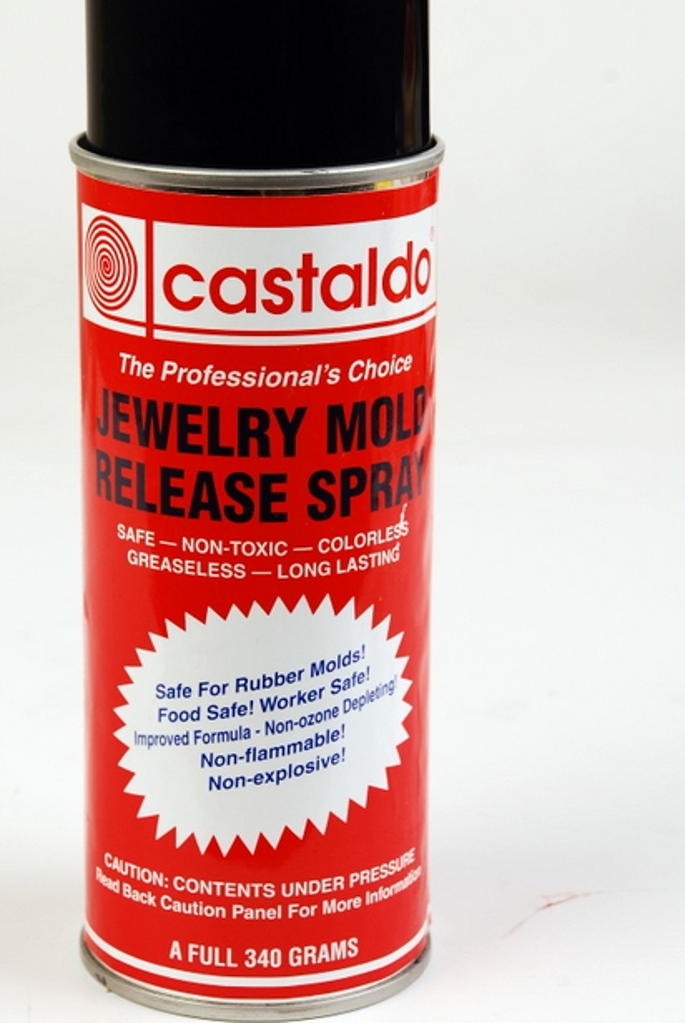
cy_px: 464
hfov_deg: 11.4
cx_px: 254
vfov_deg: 16.9
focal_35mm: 121
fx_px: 3442
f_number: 10
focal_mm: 62
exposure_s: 1/60
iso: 100
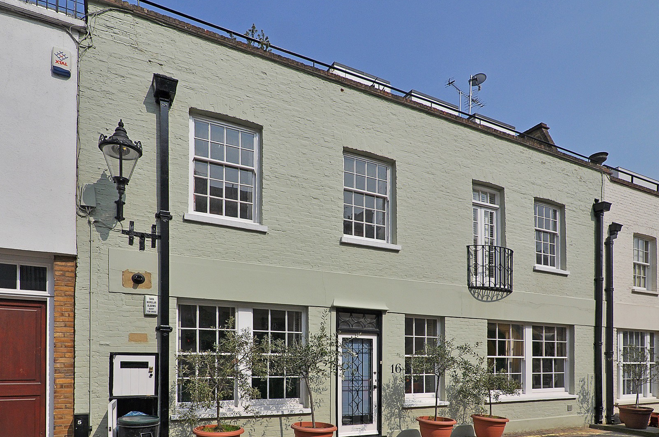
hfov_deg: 88.3
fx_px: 339
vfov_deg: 65.6
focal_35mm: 19
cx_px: 318
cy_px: 227
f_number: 8
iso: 200
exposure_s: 1/1000
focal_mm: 11
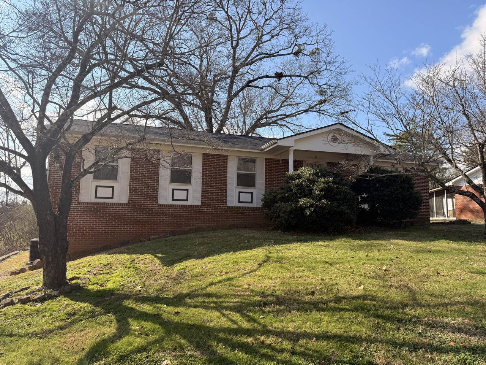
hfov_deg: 71.6
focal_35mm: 24
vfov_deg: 56.8
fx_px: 337
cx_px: 243
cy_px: 182
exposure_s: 1/3584
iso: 100
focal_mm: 6.76
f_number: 1.78
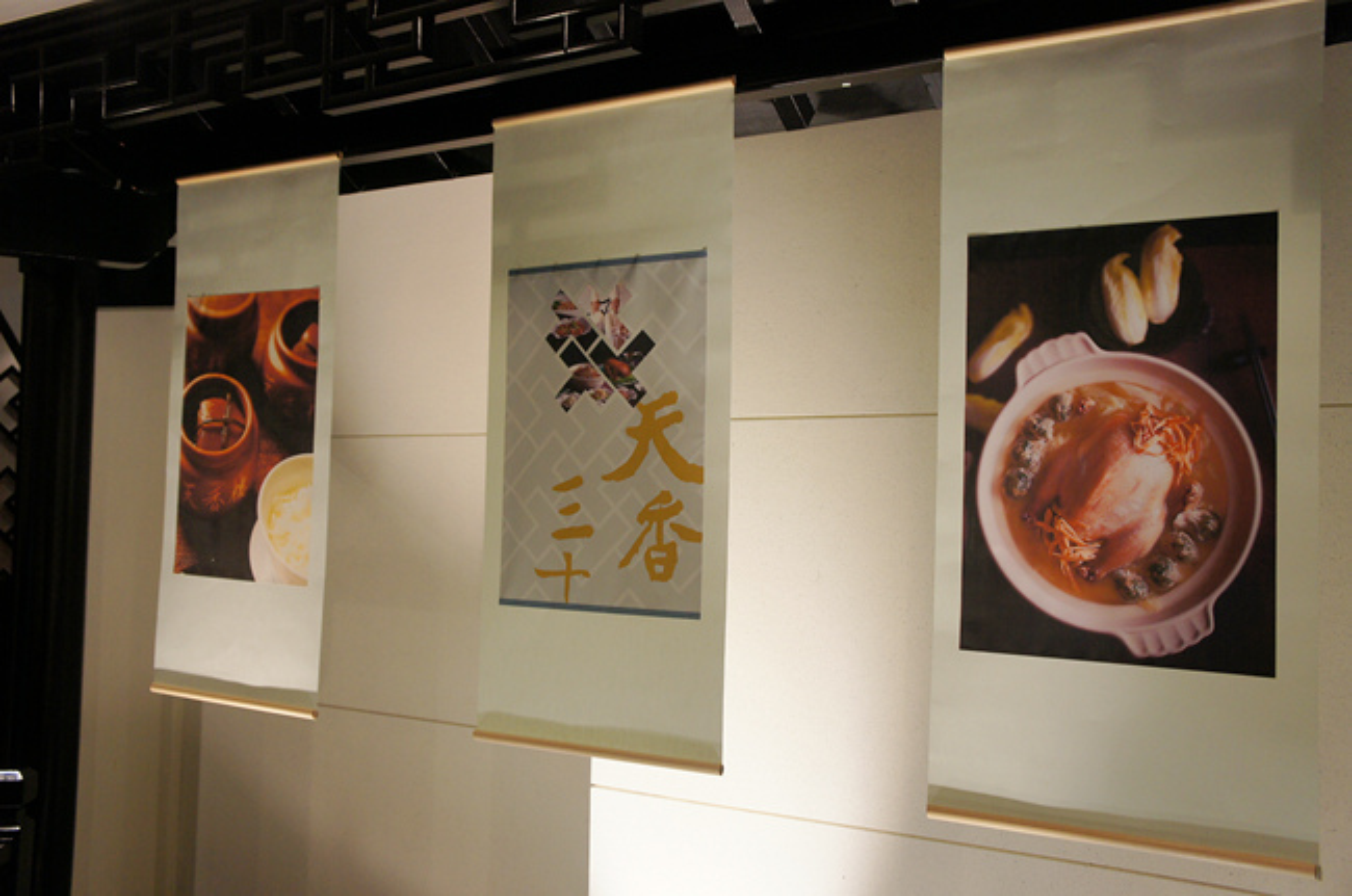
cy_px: 448
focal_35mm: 36
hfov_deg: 53.2
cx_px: 676
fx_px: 1350
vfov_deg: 36.7
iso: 500
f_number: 4
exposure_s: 1/40
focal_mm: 24
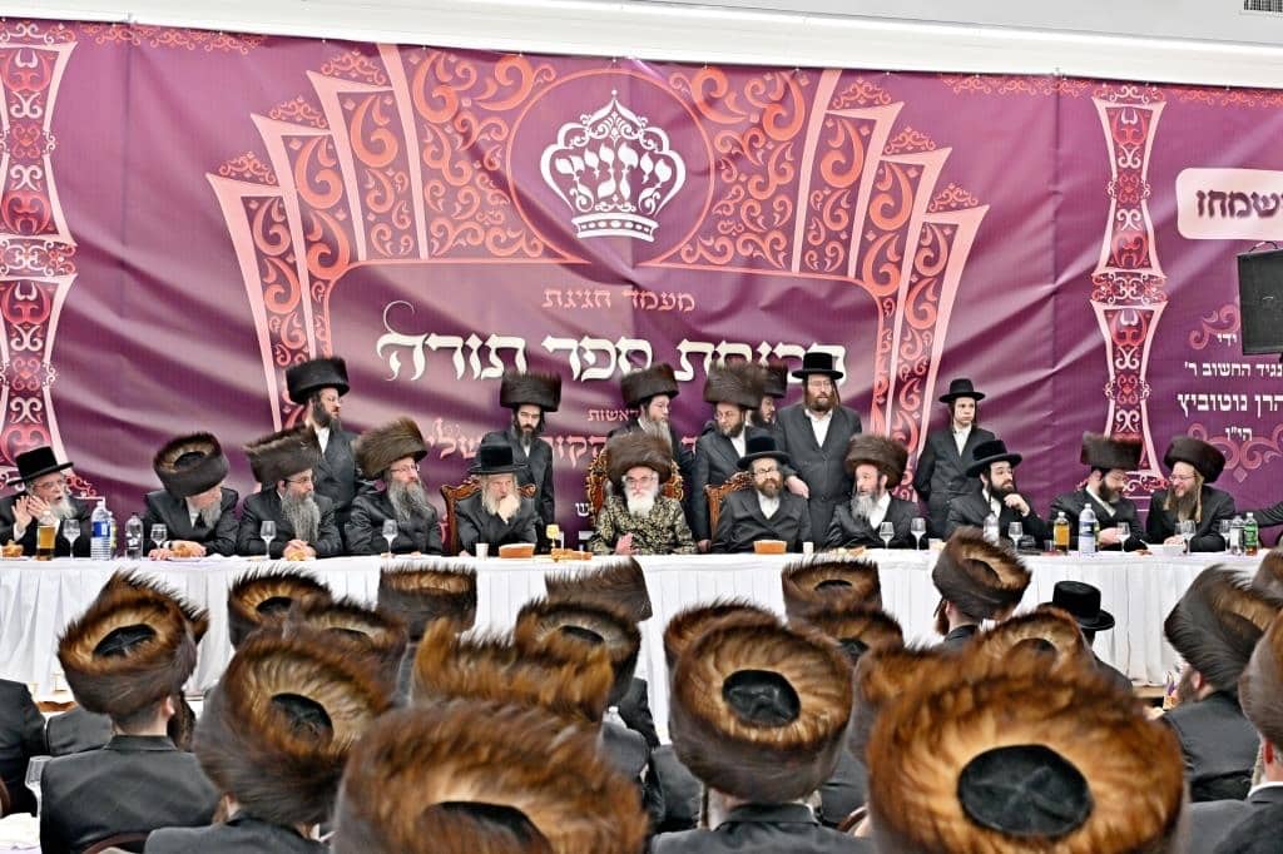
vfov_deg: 31.9
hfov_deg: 46.4
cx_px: 642
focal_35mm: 42
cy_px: 427
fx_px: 1496
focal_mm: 28
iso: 500
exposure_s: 1/200
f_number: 4
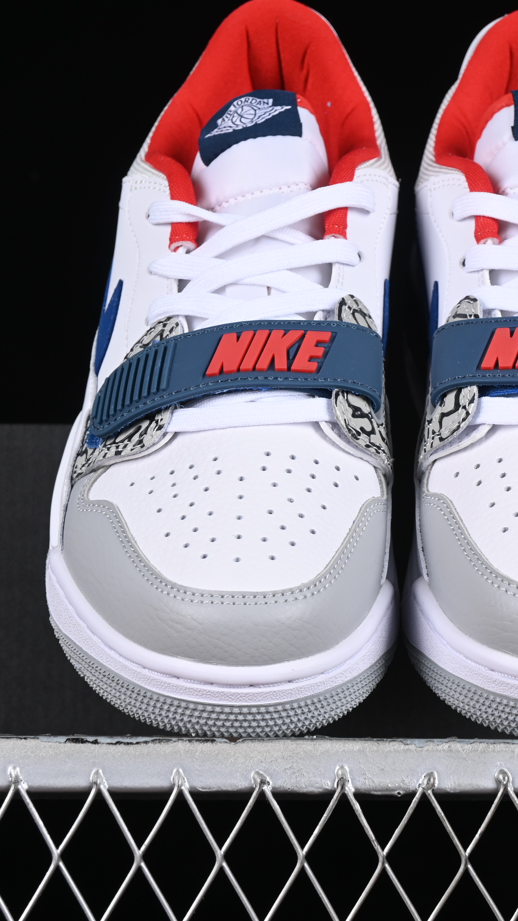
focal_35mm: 118
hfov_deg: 10.3
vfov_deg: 18.2
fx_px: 2881
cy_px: 460
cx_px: 398
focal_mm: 50
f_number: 8
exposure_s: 1/80
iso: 160
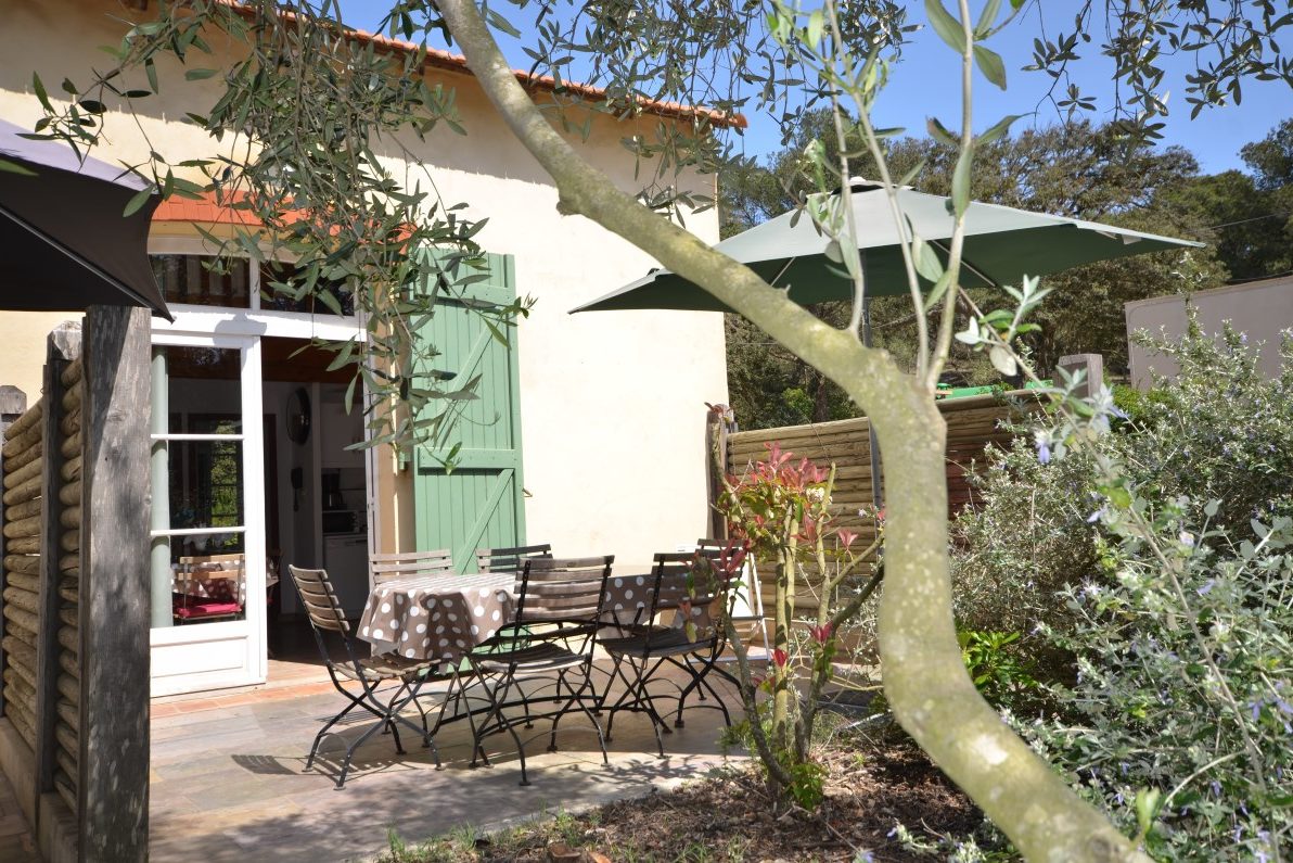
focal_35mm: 30
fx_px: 1078
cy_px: 432
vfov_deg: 43.6
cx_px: 646
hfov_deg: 61.9
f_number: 5.6
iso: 100
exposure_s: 1/250
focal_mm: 20
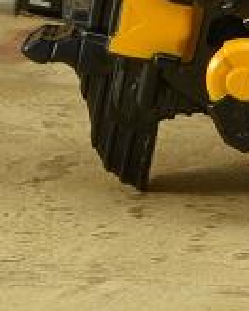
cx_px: 513
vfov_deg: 10.4
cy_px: 52
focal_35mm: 185
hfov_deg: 7.9
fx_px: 1704
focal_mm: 34
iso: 100
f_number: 16
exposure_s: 1/2
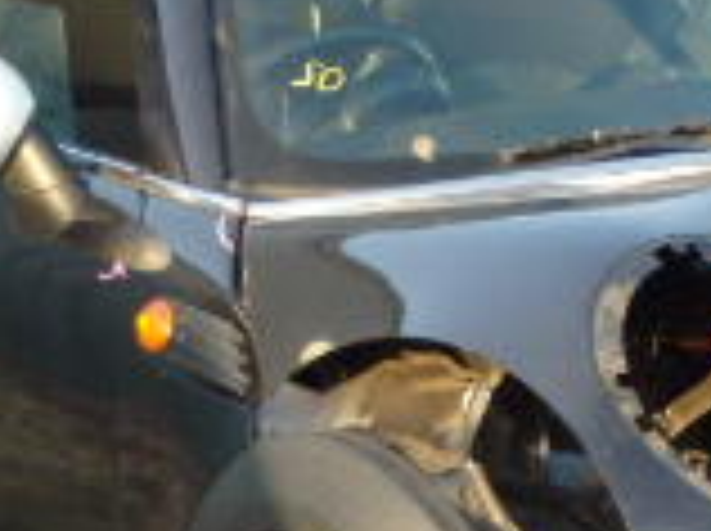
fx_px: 4081
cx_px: 634
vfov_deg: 7.4
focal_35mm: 199
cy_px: 594
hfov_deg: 9.9
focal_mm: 8.8
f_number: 4.9
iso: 200
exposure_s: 1/60
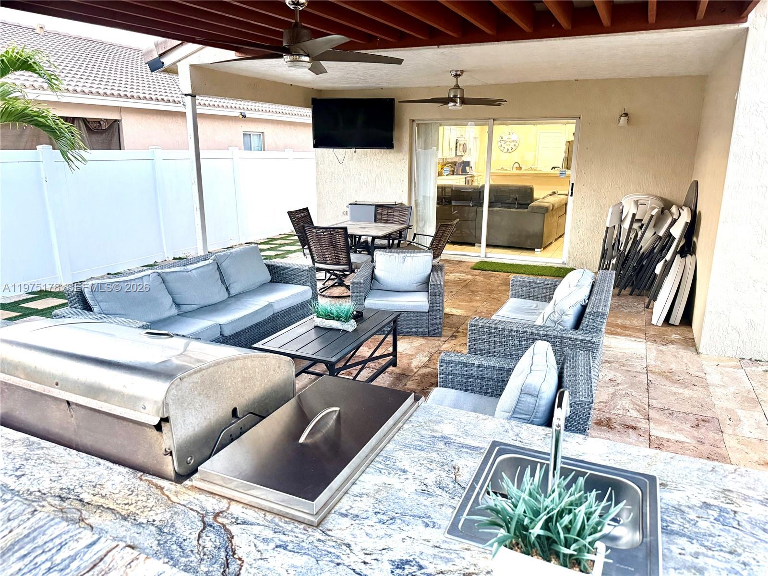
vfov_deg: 56.8
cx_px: 384
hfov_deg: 71.6
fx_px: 532
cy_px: 288
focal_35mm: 24
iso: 640
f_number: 1.78
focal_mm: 6.76
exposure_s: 1/60
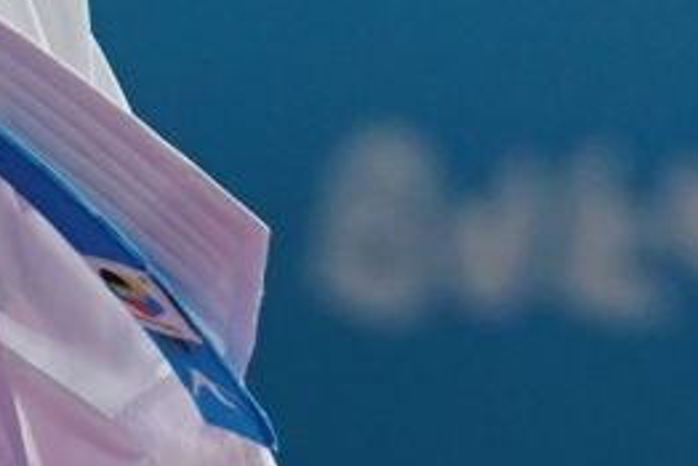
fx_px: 35577
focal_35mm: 1834
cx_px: 1172
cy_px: -1044
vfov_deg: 0.7
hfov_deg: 1.1
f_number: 2.8
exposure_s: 1/1000
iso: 1000
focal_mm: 178
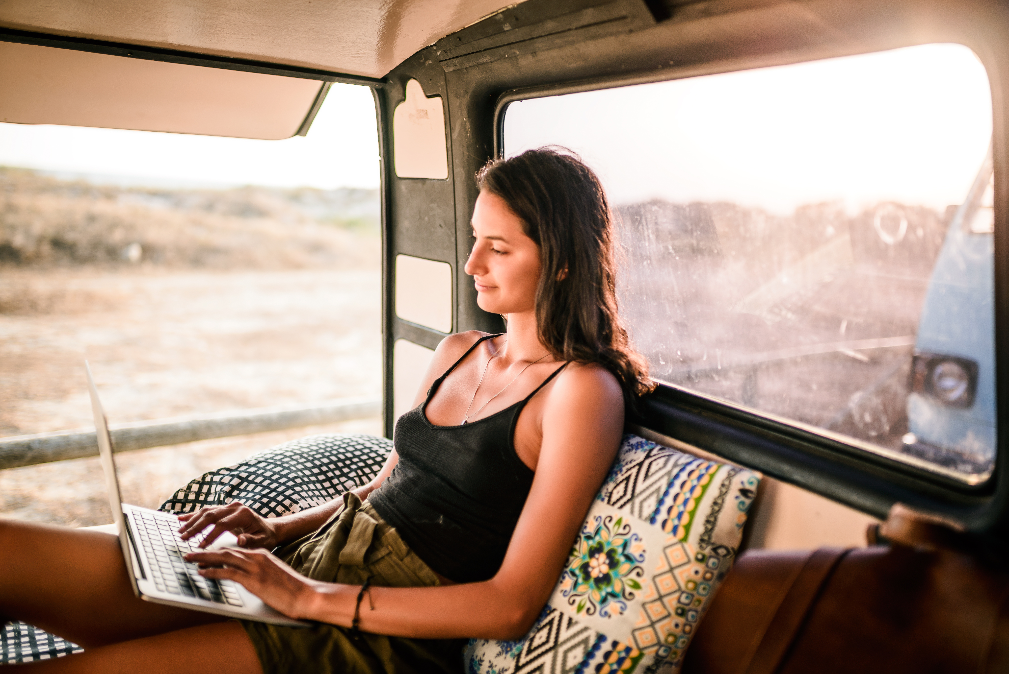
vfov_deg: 37.9
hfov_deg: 54.4
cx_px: 504
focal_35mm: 35
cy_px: 337
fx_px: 981
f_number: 1.4
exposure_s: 1/400
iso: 100
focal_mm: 35
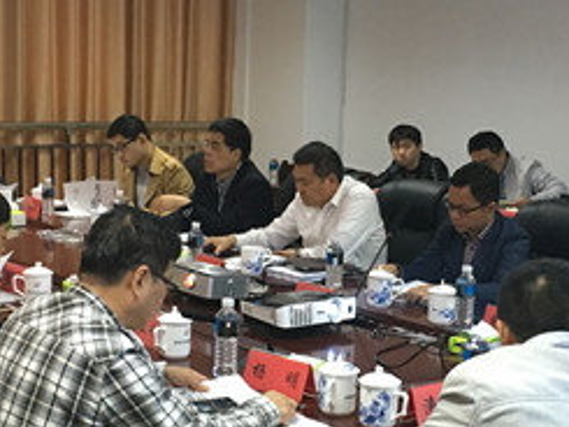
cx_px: 325
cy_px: 299
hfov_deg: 27.4
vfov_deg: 20.6
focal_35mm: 71
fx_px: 1168
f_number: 2.2
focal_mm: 4.15
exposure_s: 1/17
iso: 100
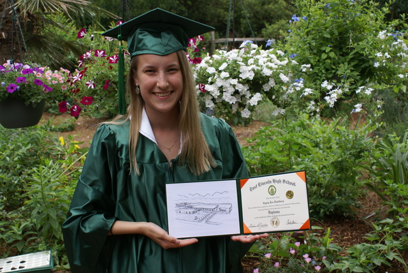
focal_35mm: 45
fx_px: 510
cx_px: 204
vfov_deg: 29.9
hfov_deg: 43.6
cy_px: 136
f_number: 7.1
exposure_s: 1/100
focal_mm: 30
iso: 100
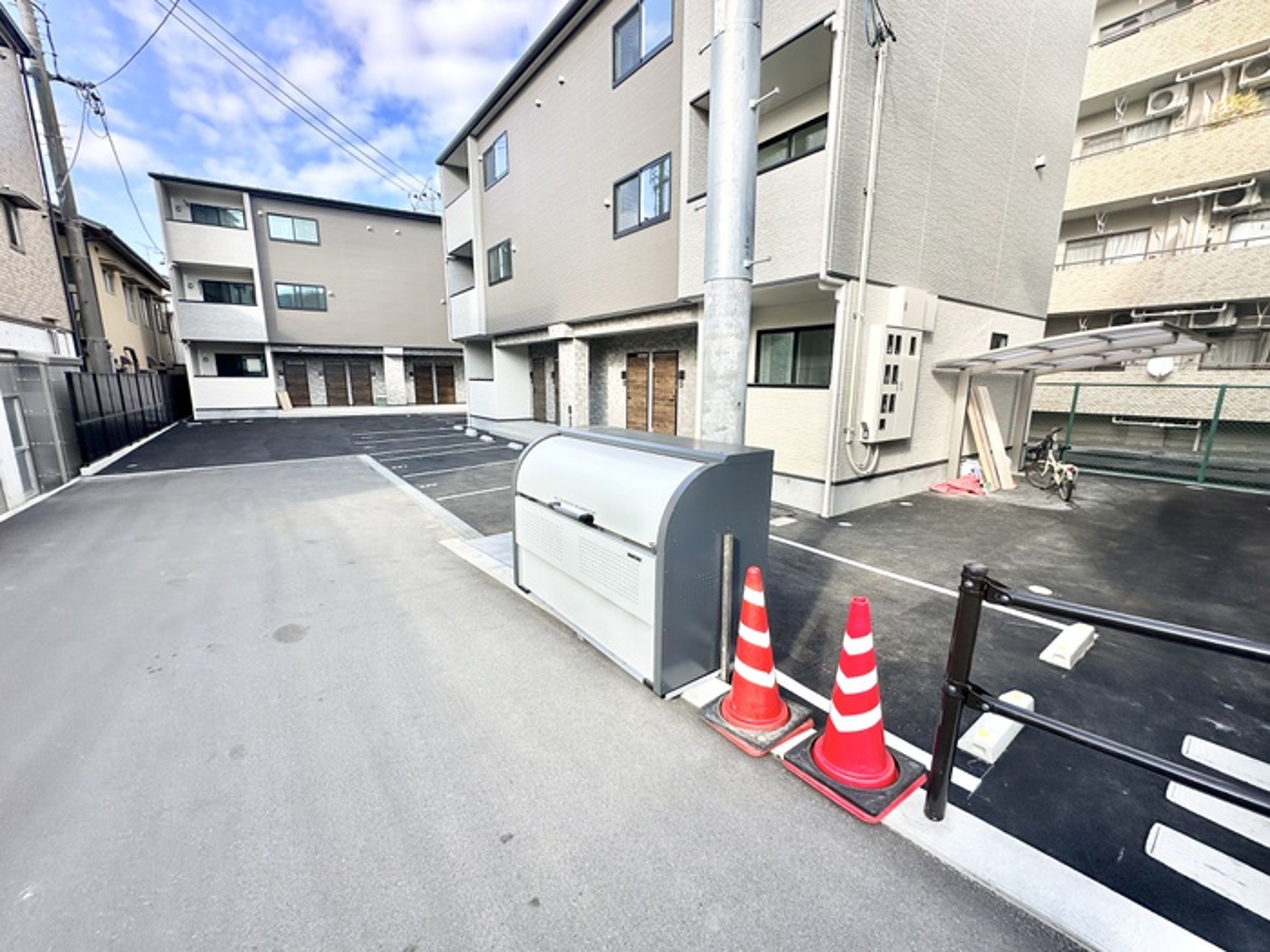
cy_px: 476
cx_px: 635
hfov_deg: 102.1
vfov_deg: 85.7
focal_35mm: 14
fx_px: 514
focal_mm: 2.22
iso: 50
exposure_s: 1/812
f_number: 2.2
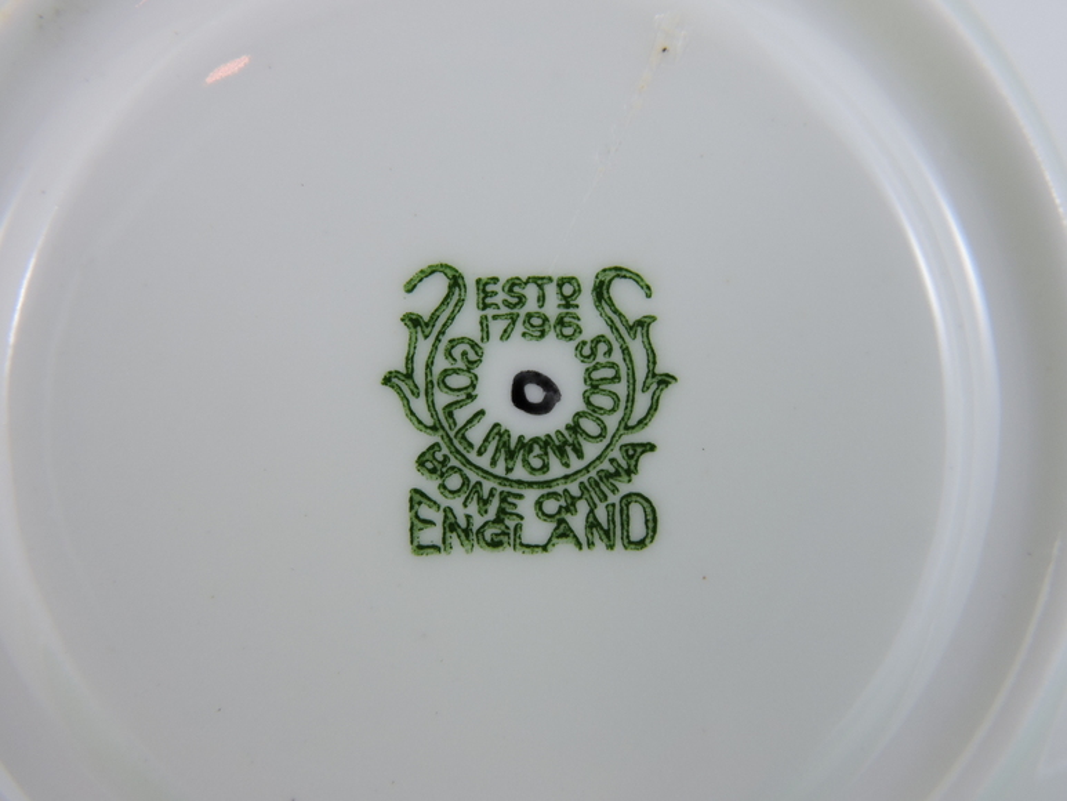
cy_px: 400
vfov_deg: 36.0
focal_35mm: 40
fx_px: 1233
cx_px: 534
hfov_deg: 46.8
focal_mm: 7.2
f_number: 3.8
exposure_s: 1/50
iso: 100
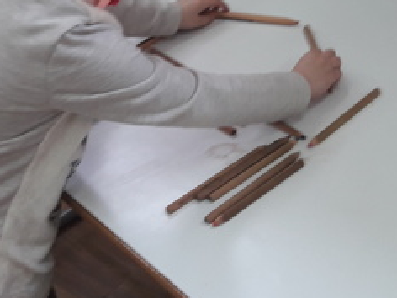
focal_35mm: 76
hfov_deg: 25.6
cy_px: 89
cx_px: 178
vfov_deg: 19.3
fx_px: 872
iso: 80
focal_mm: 3.7
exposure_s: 1/33
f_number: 1.9
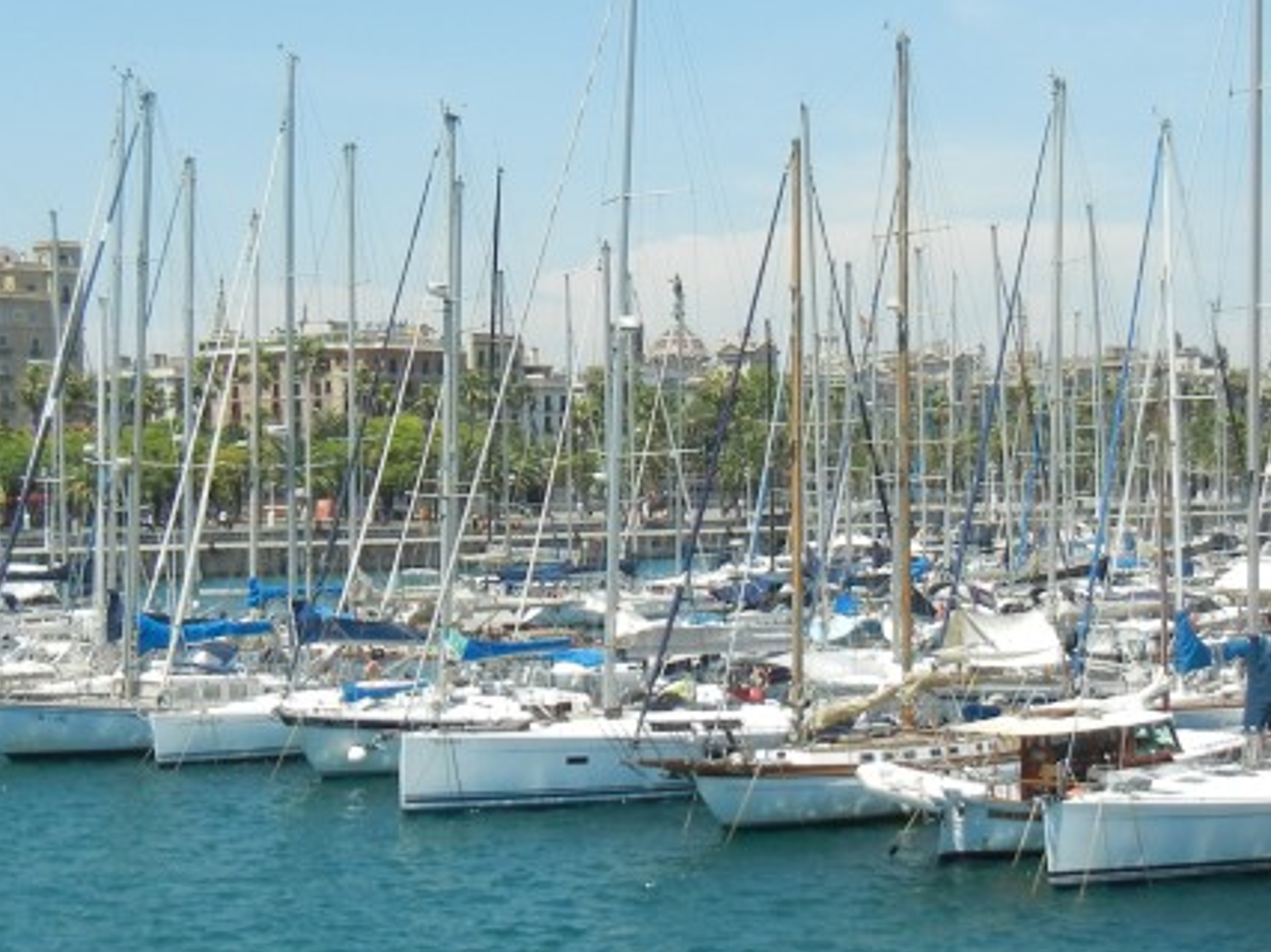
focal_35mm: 72
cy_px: 518
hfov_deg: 27.0
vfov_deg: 20.4
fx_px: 2643
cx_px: 563
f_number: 7
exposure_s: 1/346
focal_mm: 5.4
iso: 160
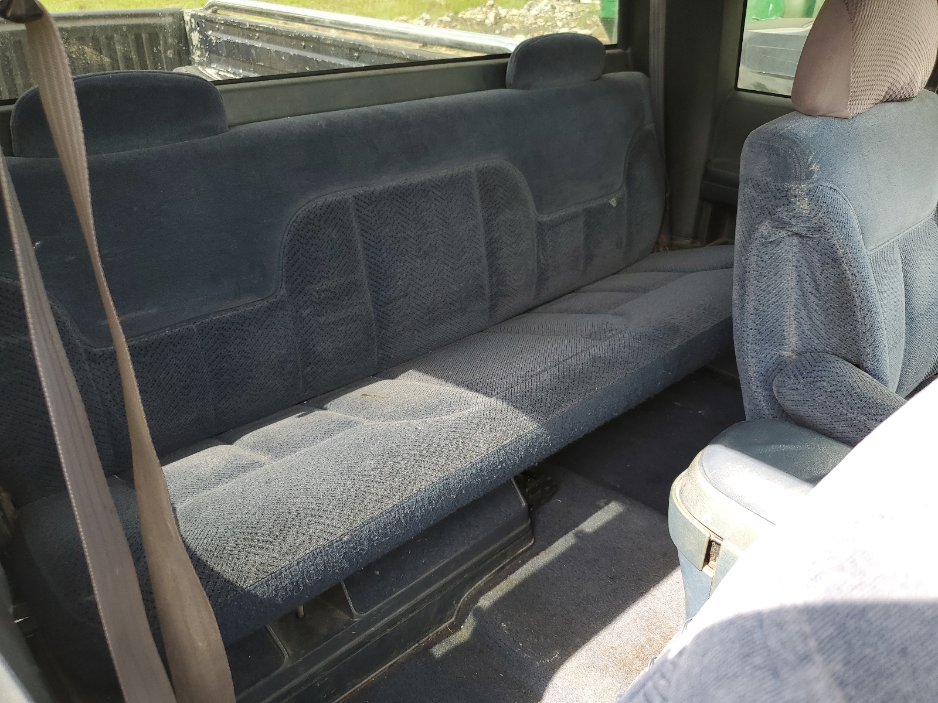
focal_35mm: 26
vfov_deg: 53.1
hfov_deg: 67.3
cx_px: 469
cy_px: 352
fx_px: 705
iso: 50
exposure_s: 1/130
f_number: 1.5
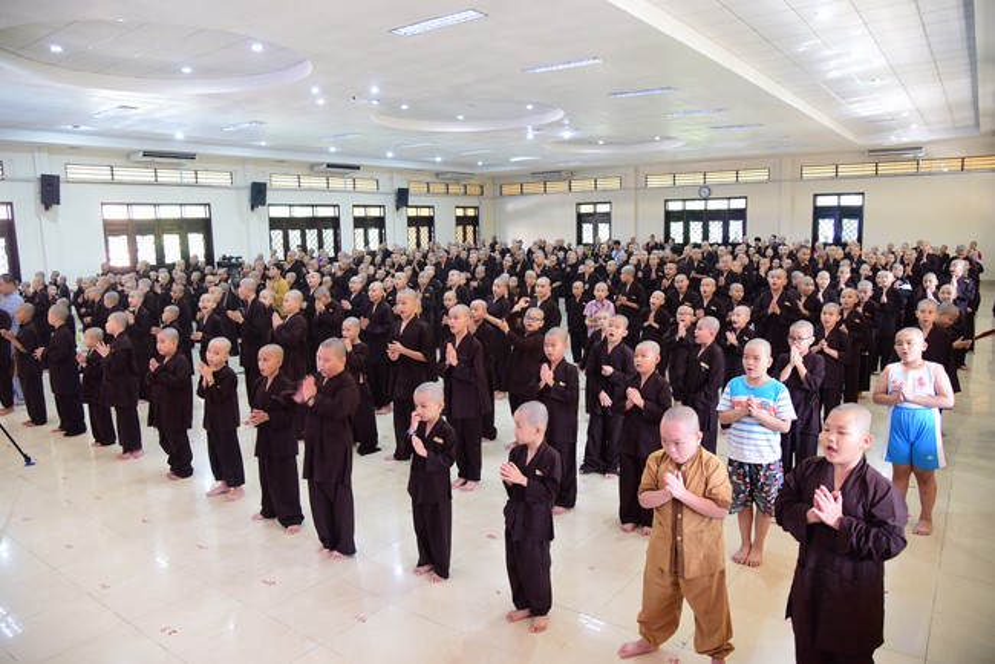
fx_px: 664
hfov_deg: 73.7
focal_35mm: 24
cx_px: 498
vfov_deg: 53.2
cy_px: 332
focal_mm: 24
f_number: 4
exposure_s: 1/30
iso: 1000
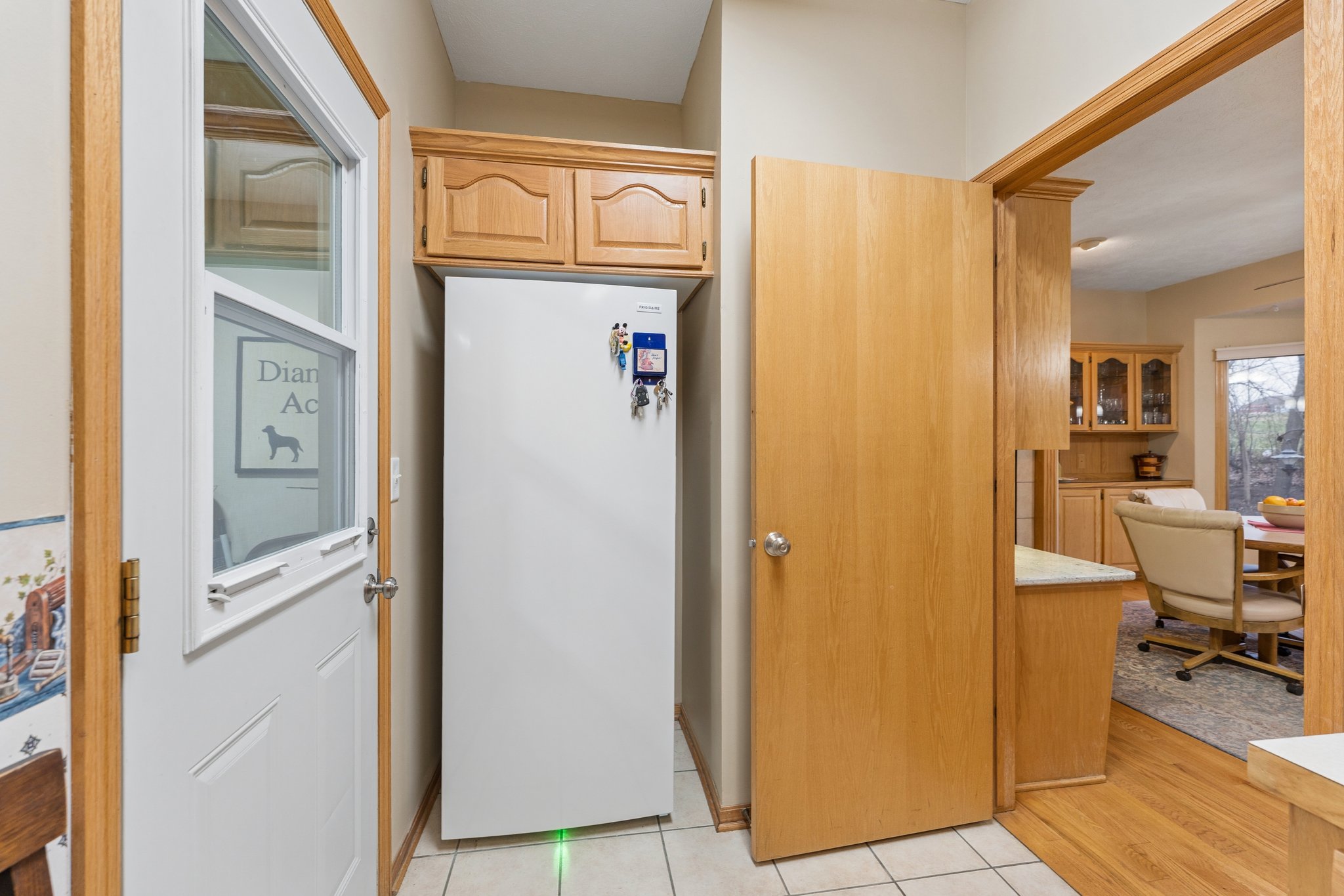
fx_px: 523
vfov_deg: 81.2
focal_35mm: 14
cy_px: 448
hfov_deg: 104.3
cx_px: 672
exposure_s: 1/20
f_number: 6.3
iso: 500
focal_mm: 14
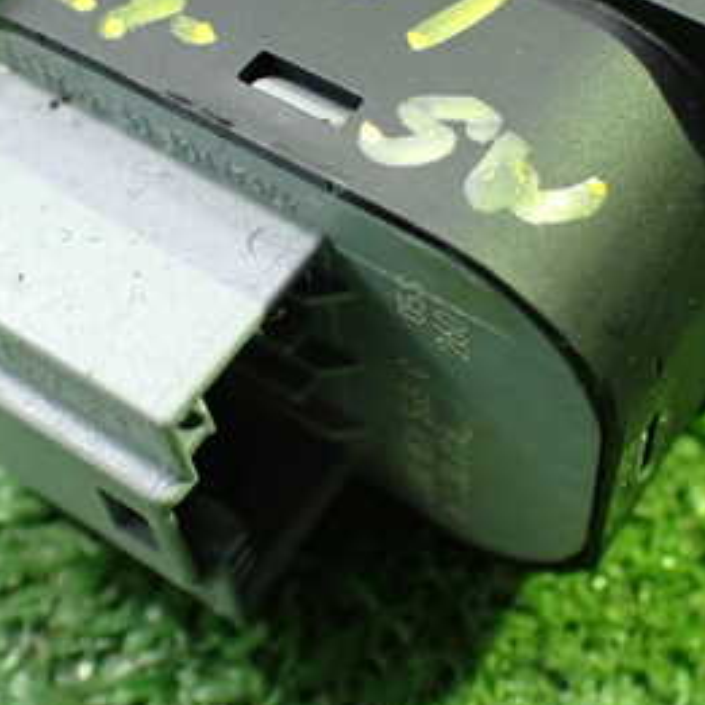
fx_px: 1406
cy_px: 273
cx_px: 354
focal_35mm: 61
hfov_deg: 28.2
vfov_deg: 28.1
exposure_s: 1/30
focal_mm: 5.4
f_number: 2.3
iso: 800
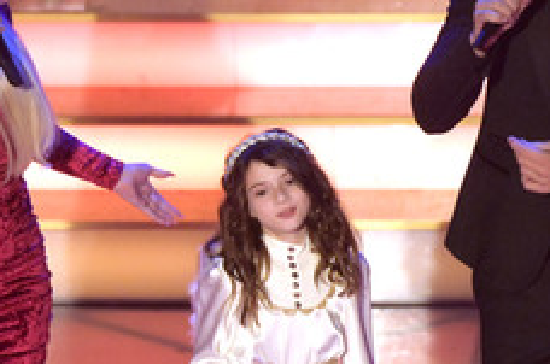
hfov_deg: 2.3
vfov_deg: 1.5
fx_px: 13599
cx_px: 262
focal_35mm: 892
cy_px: 169
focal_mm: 450
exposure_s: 1/500
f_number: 5.6
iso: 12800
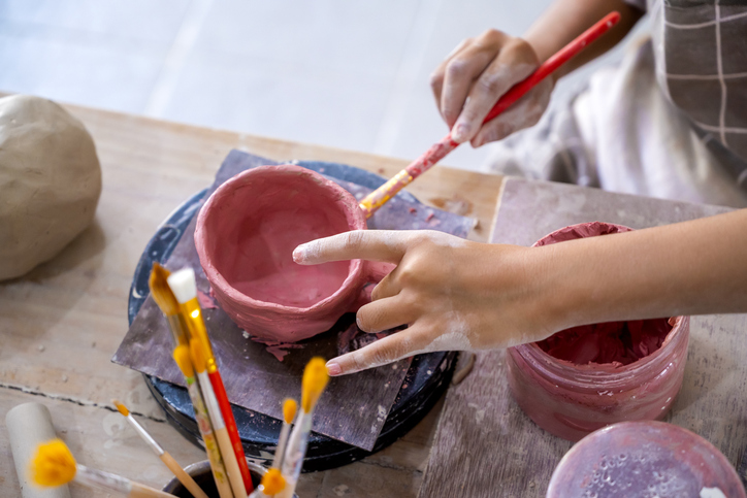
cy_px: 249
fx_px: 1453
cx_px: 374
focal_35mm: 70
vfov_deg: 19.5
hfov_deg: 28.8
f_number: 4
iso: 800
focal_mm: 70
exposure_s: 1/100
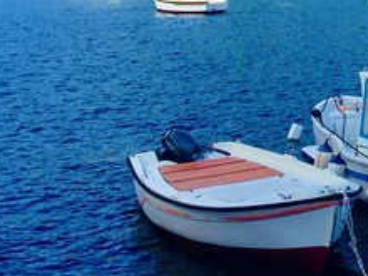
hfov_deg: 20.1
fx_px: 957
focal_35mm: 90
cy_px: -27
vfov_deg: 16.0
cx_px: 465
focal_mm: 4.12
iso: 50
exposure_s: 1/821
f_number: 2.4
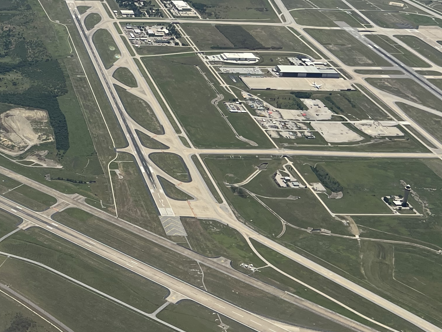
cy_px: 84
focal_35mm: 69
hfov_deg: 26.5
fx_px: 881
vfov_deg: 21.1
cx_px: -8
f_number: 1.5
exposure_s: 1/5076
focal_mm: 5.7
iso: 50
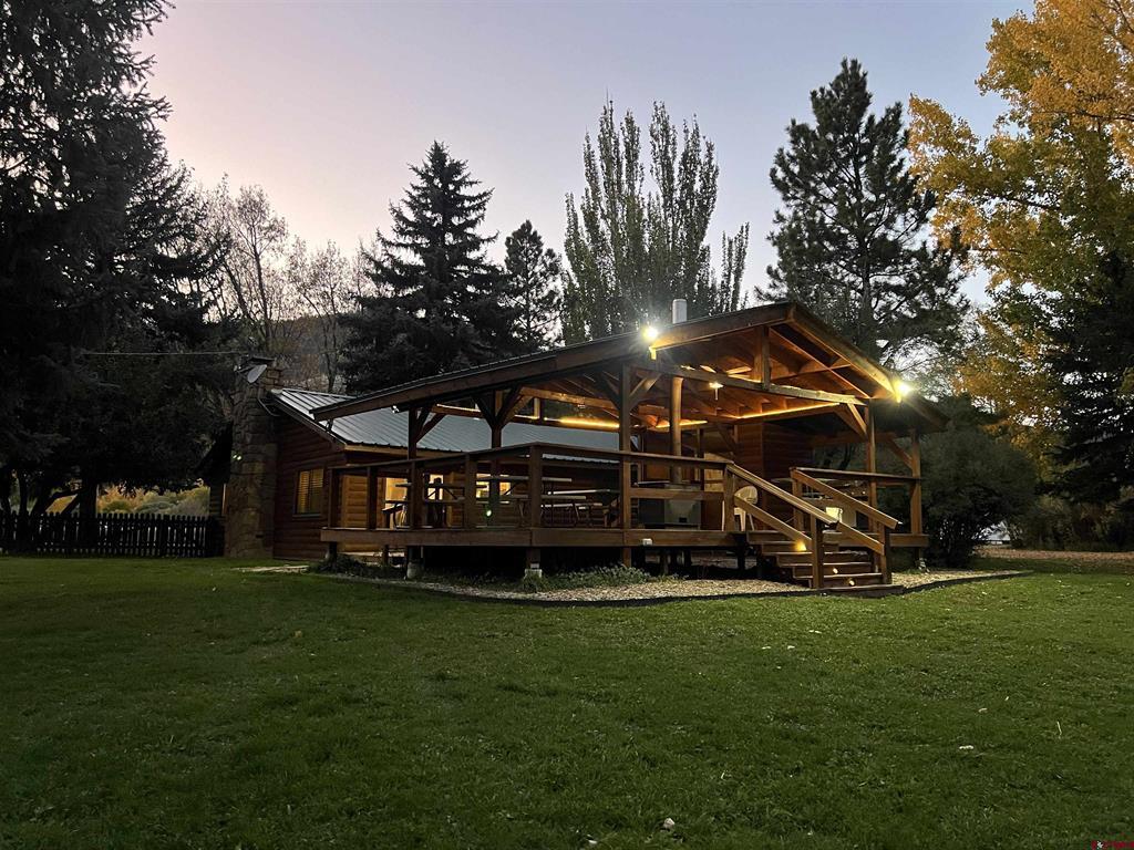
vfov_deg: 53.1
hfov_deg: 67.3
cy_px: 425
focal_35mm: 26
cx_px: 567
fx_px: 852
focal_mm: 5.7
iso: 500
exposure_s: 1/40
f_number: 1.5
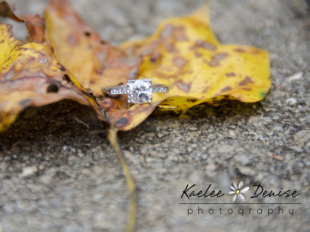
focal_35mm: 278
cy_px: 116
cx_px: 138
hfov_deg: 7.1
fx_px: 2489
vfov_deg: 5.3
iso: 320
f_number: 6.3
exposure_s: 1/320
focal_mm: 170
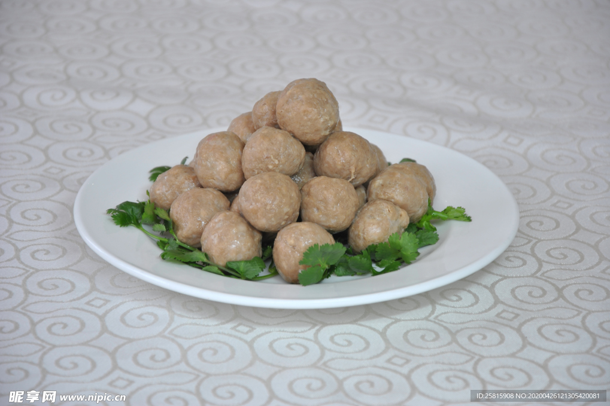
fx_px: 2685
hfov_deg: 13.0
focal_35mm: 159
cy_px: 203
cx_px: 306
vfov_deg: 8.7
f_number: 5.6
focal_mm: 105
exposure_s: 1/6
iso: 100
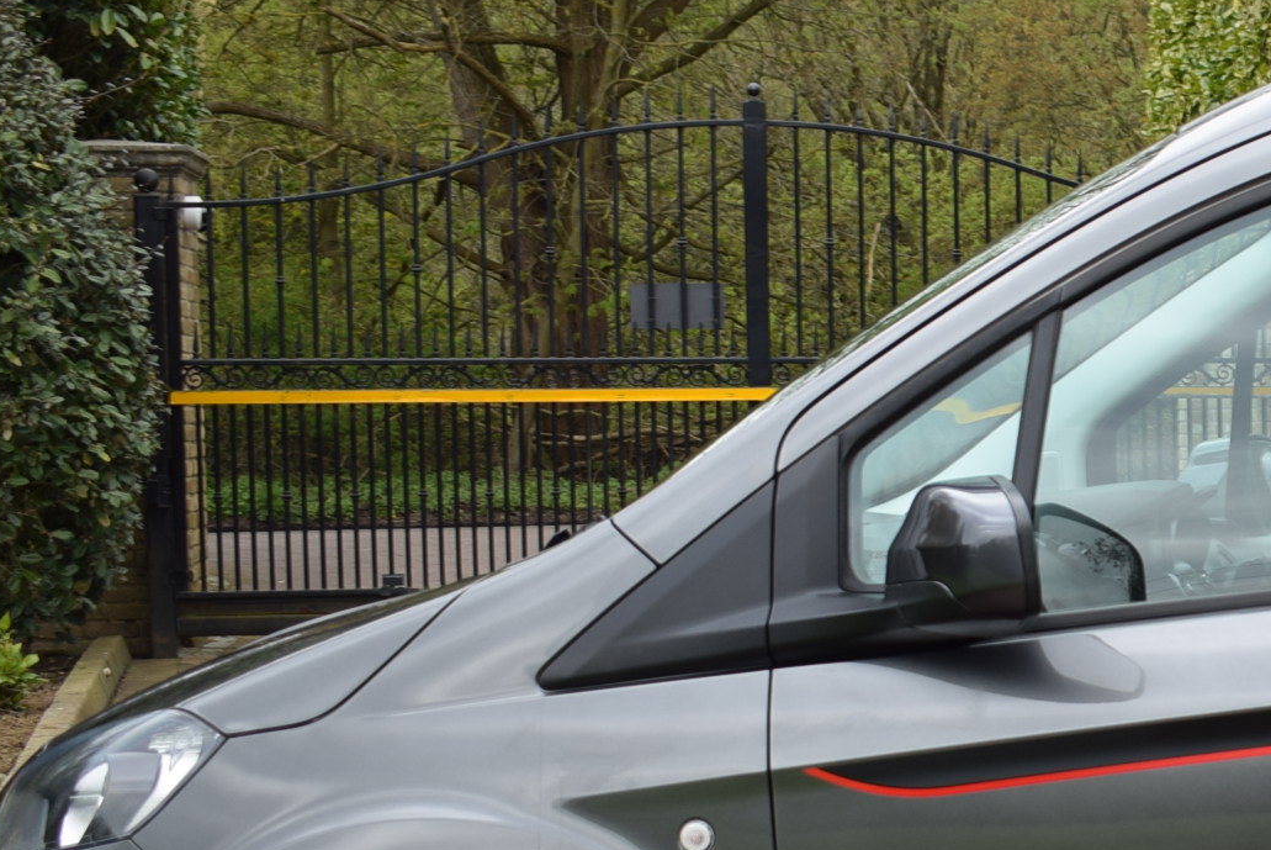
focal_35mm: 91
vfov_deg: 14.9
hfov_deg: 20.4
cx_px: 1636
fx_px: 3231
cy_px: 686
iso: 100
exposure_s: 1/200
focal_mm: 21
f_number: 3.8
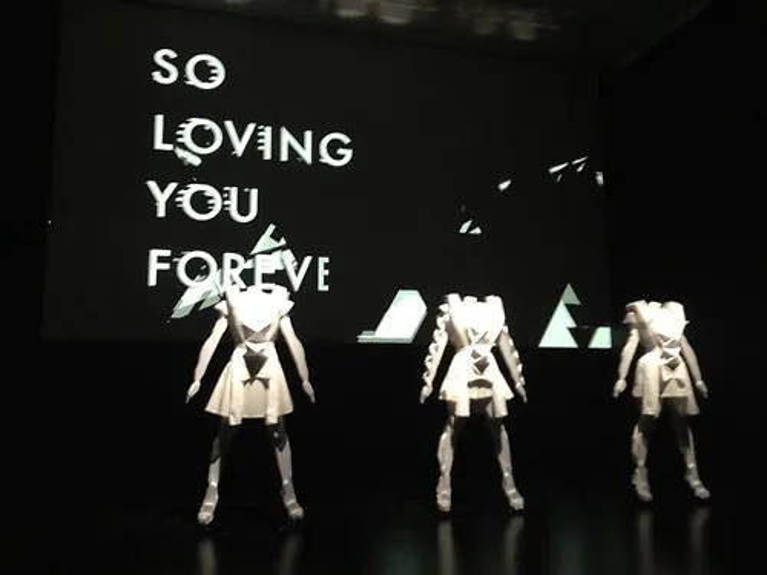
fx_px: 731
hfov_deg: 55.4
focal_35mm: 33
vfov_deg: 42.9
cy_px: 288
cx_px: 384
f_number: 2.4
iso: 320
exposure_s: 1/20
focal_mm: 4.13
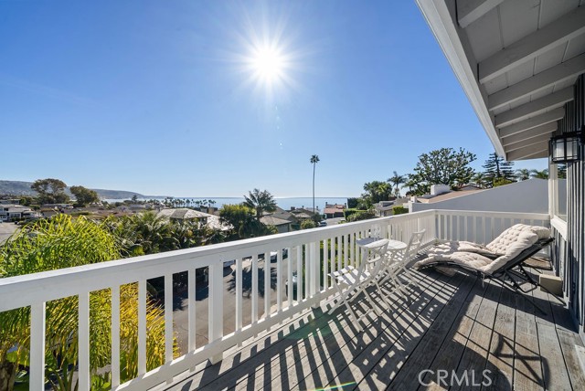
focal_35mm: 12
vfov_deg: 90.1
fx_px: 195
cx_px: 292
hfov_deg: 112.6
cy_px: 196
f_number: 10
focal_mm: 12
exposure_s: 1/50
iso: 40
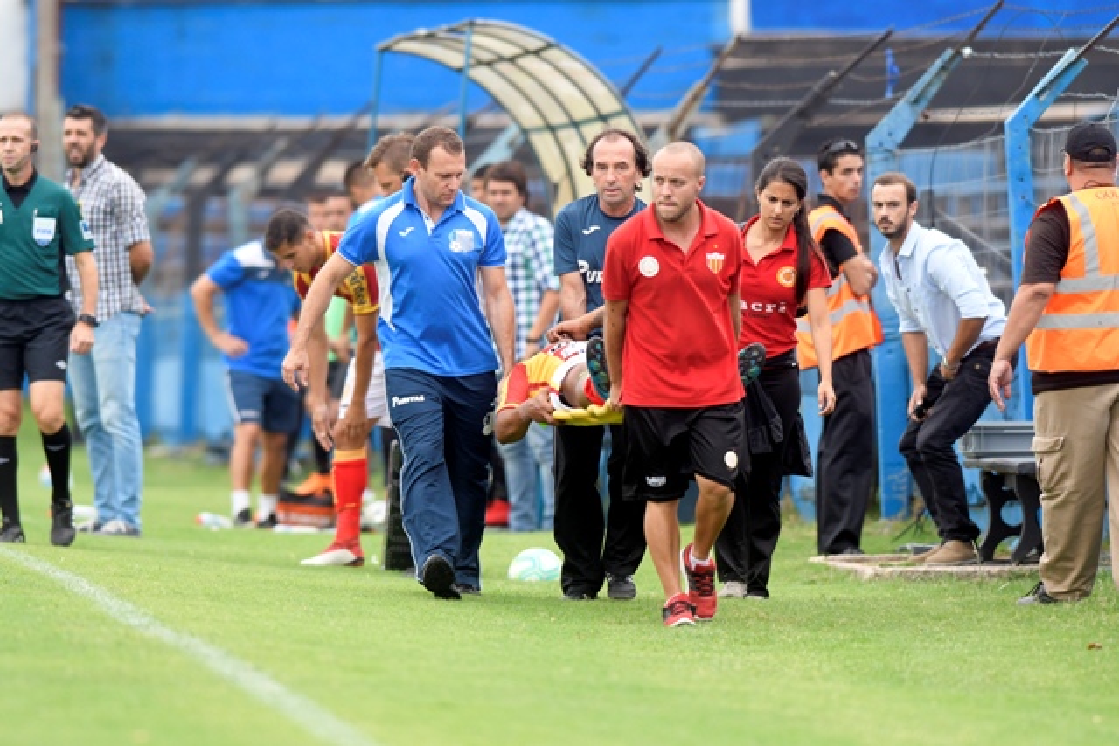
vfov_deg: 3.1
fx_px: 13990
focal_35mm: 450
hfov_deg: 4.6
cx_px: 560
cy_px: 373
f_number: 4.5
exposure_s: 1/800
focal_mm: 300
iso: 800
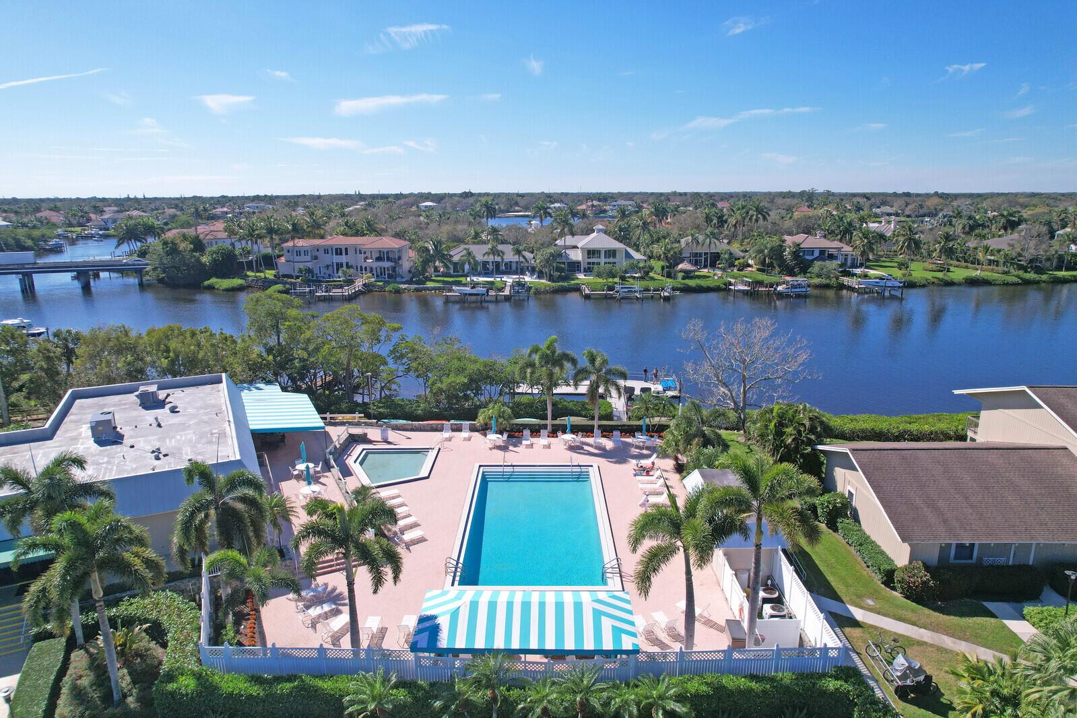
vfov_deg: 57.2
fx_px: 658
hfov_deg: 78.6
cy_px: 359
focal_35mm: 22
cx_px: 538
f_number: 2.8
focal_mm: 8.38
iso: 100
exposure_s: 1/2000
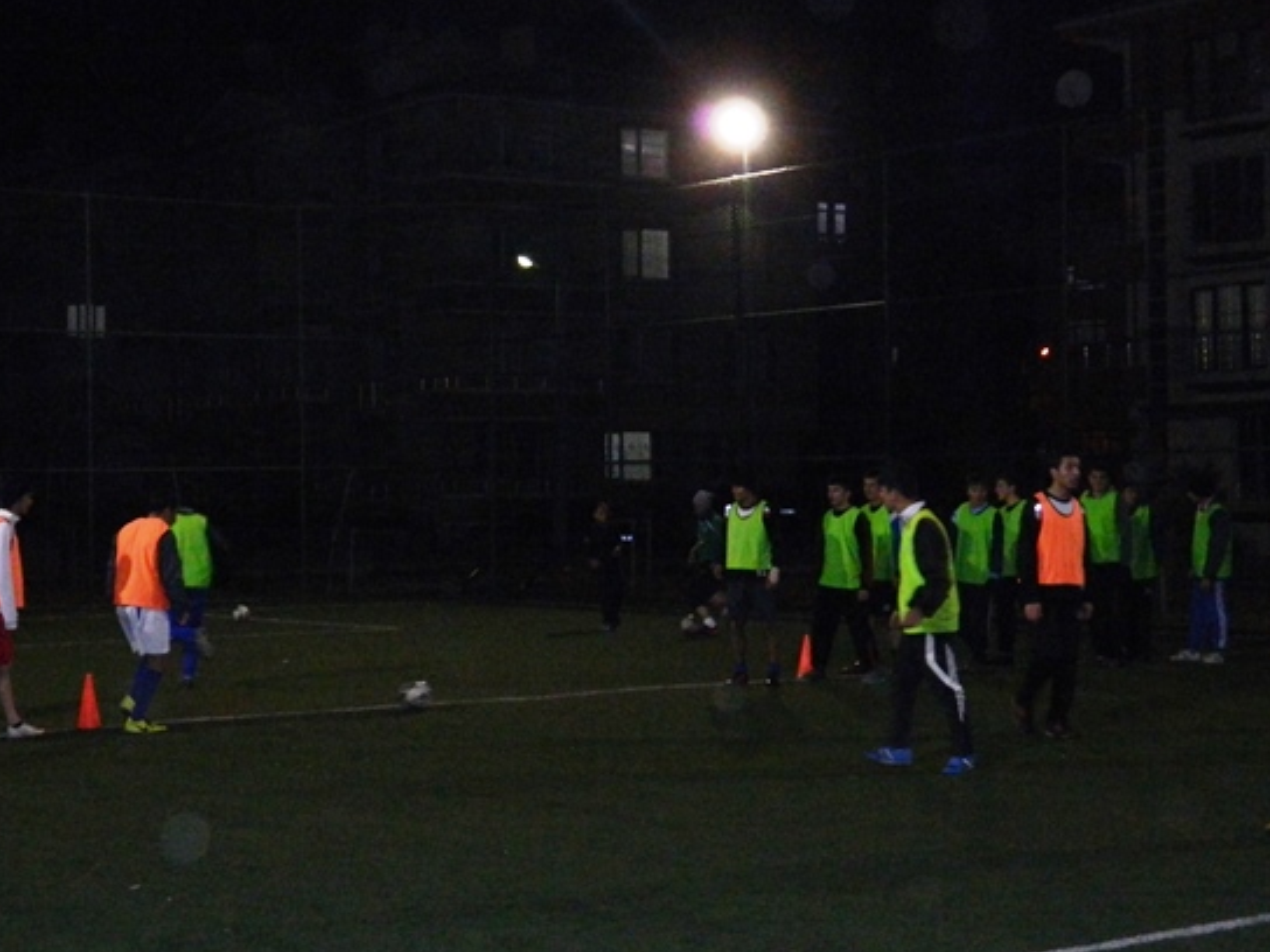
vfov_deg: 21.9
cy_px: 448
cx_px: 560
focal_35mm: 67
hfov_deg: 28.9
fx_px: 2458
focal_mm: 10.2
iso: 800
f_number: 3.8
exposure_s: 1/50
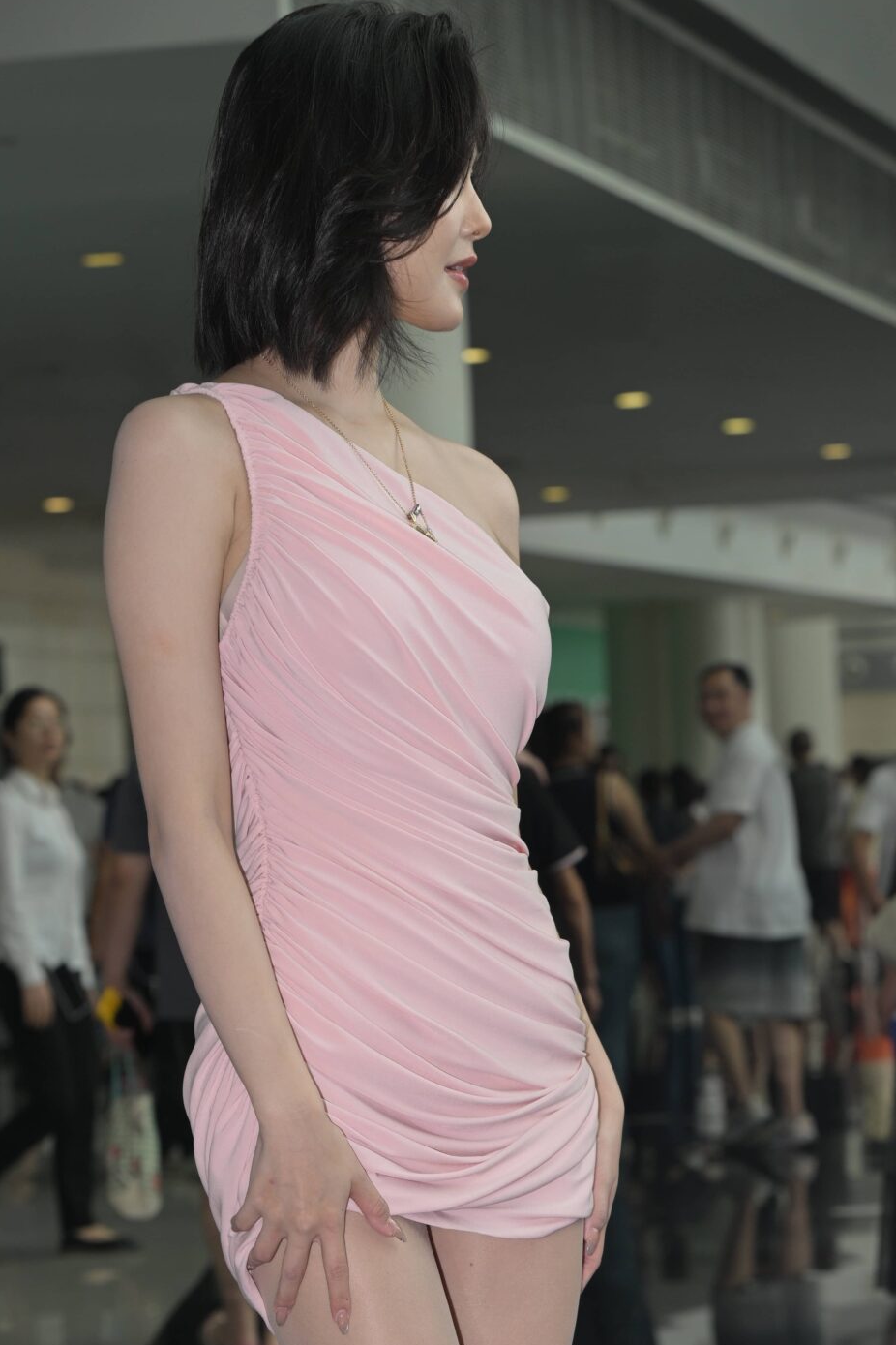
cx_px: 561
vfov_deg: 15.7
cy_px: 1197
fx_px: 4816
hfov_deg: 10.6
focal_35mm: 129
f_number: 5
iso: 160
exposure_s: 1/200
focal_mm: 70
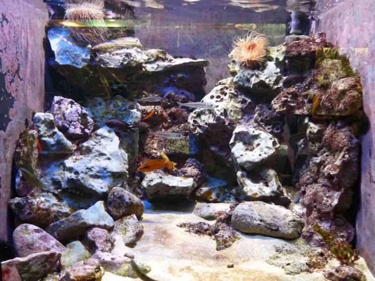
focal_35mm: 27
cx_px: 188
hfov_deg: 65.3
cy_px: 140
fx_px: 292
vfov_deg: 51.4
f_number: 2.8
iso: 400
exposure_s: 1/15
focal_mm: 4.8
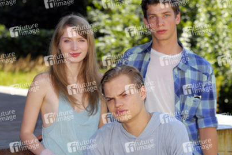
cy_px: 74
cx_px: 124
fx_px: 755
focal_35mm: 117
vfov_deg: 11.7
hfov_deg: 17.5
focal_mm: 70
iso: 320
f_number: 4.5
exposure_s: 1/1000
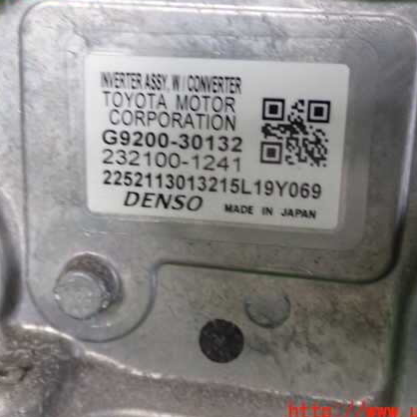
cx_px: 214
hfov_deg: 32.8
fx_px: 709
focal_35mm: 52
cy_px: 201
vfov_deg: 32.8
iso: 320
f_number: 2.8
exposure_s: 1/40
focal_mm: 7.31
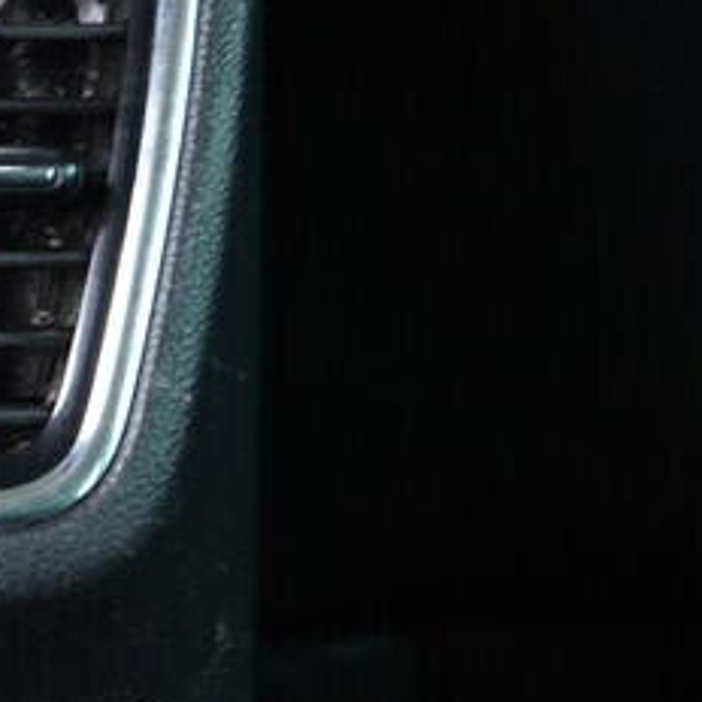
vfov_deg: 12.9
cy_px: 253
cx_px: -430
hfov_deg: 12.2
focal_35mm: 135
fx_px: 3097
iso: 800
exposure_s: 1/40
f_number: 2.8
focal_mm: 24
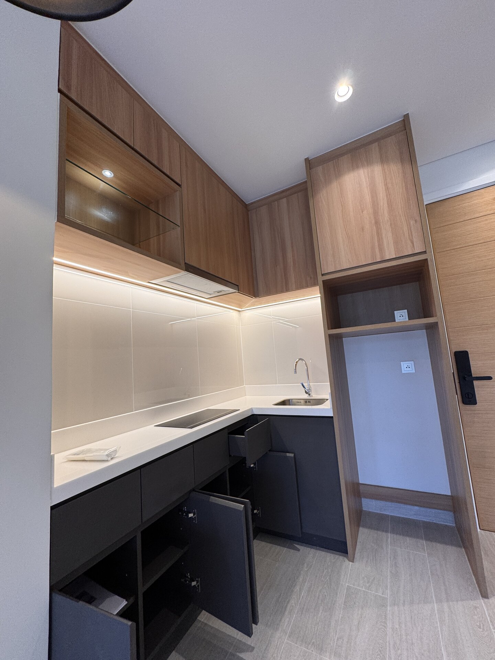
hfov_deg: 85.7
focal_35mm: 14
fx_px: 267
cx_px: 248
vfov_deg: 102.1
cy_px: 330
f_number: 2.2
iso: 125
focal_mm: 2.22
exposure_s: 1/99
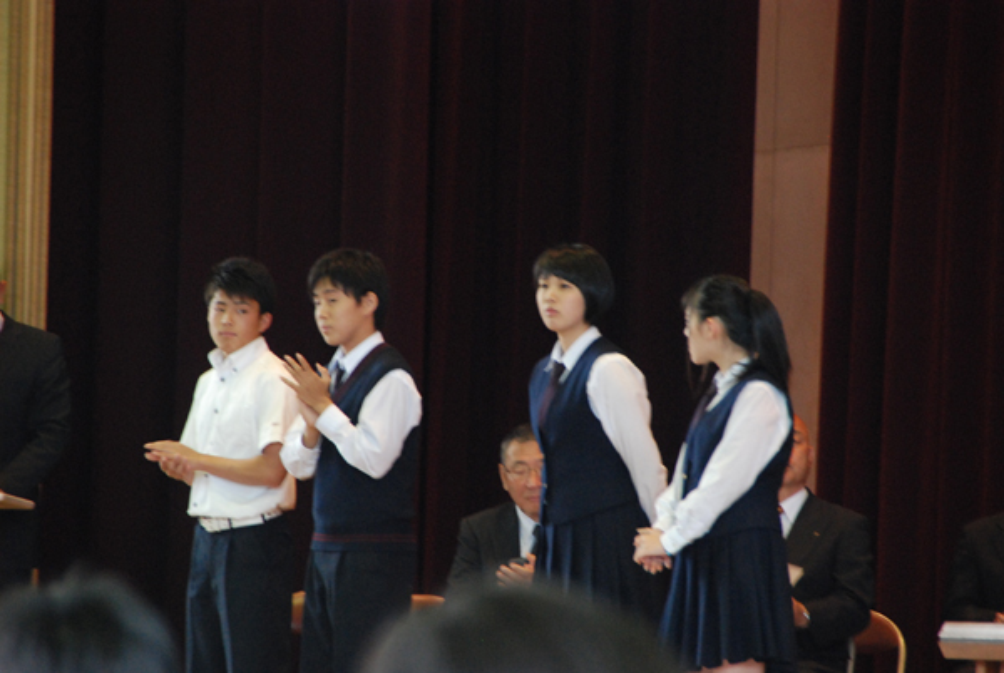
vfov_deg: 38.5
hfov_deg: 55.0
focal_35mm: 34
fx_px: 964
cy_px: 336
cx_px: 502
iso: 1600
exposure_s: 1/60
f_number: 4.5
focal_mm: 23
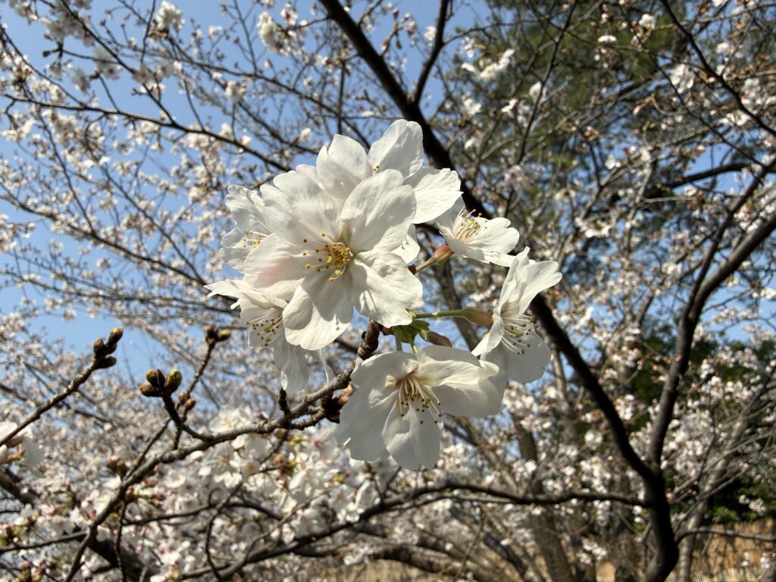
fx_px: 538
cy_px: 291
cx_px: 388
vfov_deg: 56.8
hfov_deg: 71.6
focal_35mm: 24
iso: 40
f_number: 2.2
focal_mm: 2.22
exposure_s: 1/1842
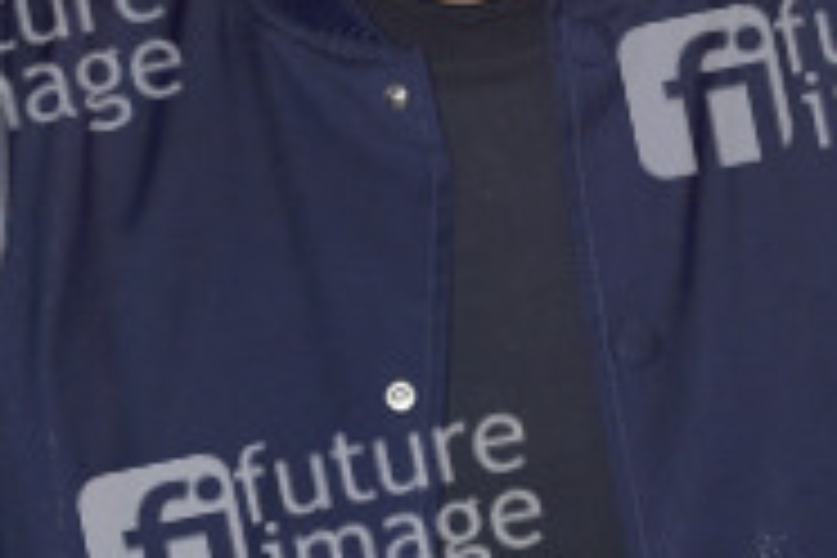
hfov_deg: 5.3
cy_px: -153
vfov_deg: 3.5
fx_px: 8997
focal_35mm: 387
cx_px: 443
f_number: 7.1
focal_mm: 180
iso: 320
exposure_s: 1/250
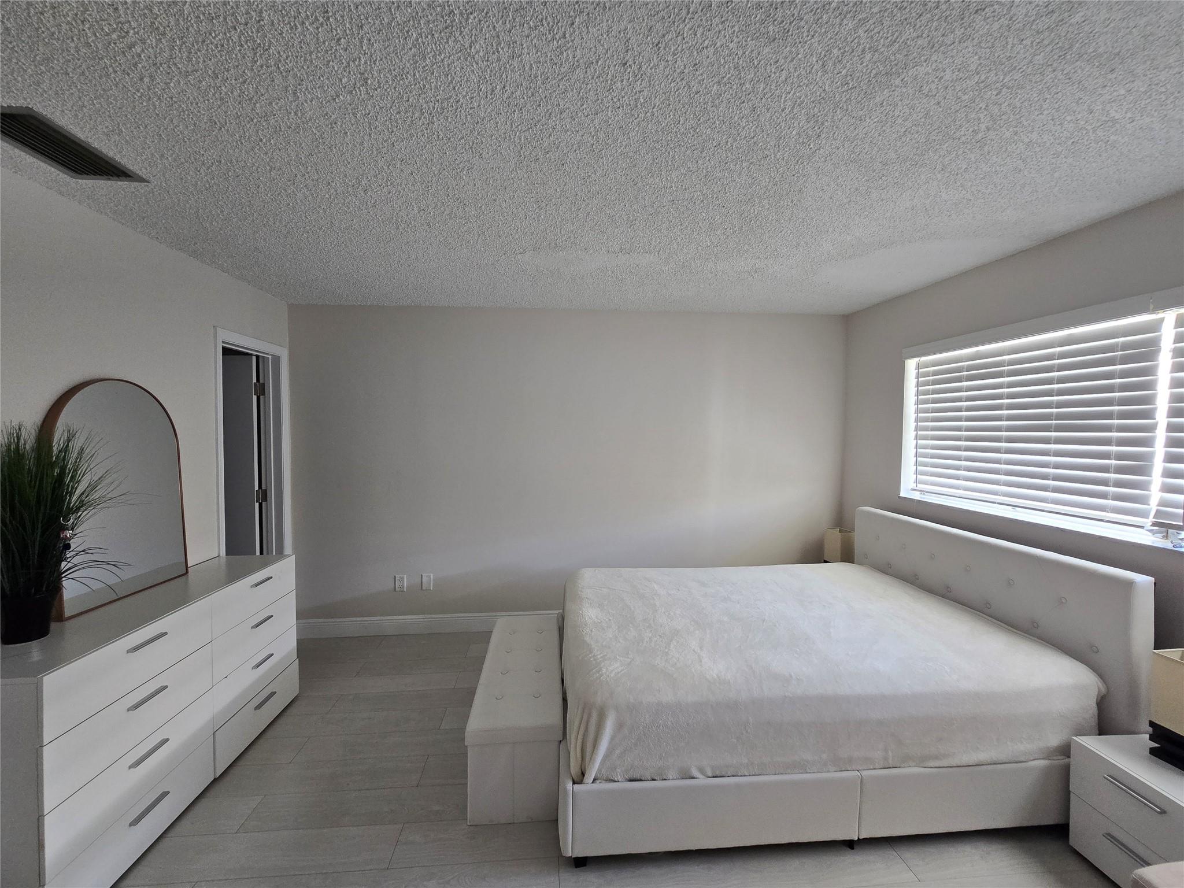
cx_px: 592
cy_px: 444
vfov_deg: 89.9
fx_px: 445
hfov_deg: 106.2
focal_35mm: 13
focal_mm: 2.2
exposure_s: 1/60
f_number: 2.2
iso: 160
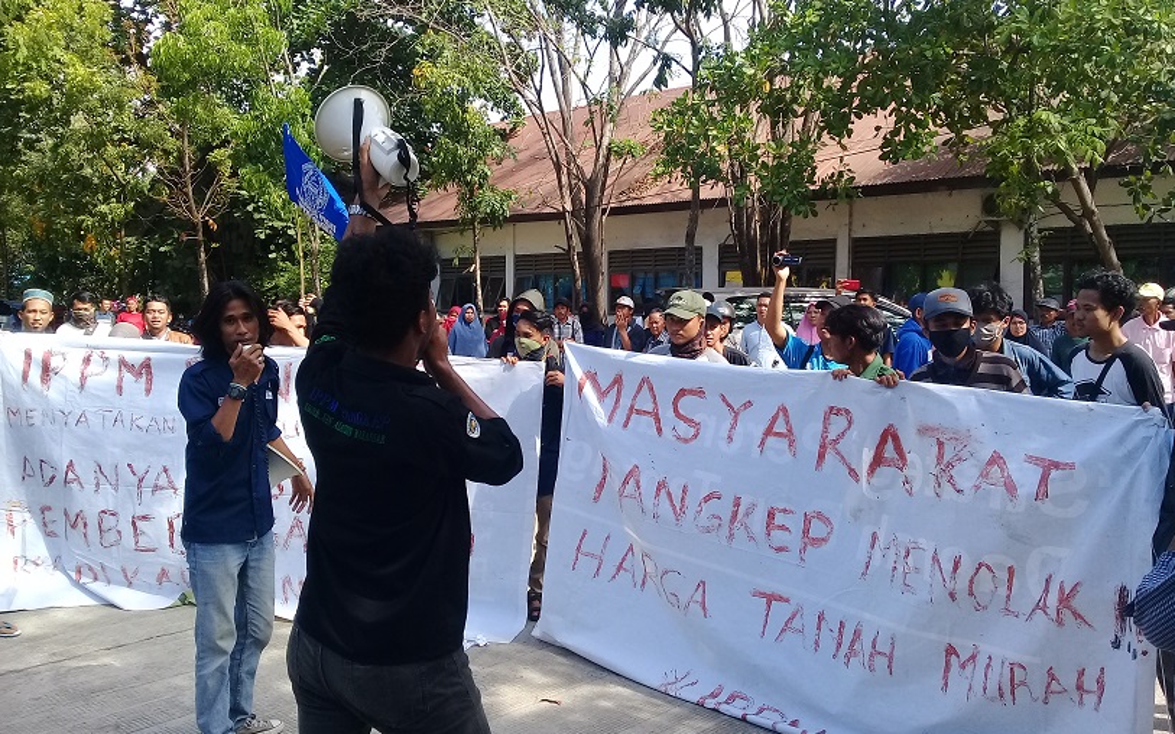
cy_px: 345
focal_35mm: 33
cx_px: 587
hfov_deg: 58.1
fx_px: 1057
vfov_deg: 38.3
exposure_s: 1/345
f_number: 2.2
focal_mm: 3.3
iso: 50
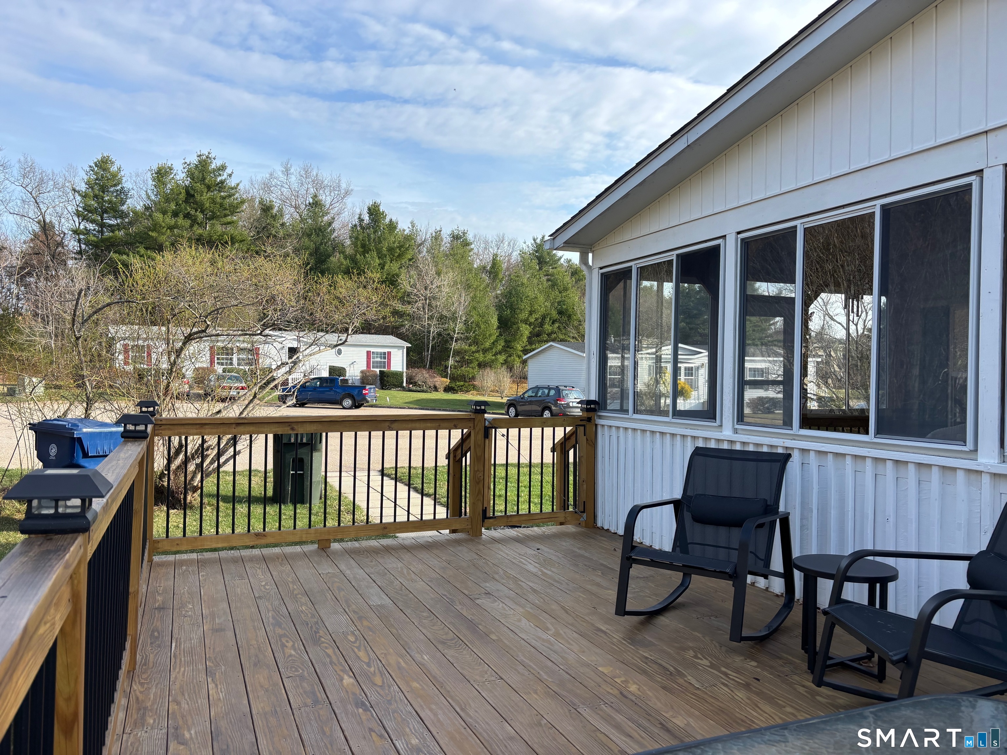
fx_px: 756
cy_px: 378
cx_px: 504
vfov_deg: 53.1
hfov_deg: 67.3
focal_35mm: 26
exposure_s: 1/1399
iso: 50
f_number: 1.6
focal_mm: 5.96
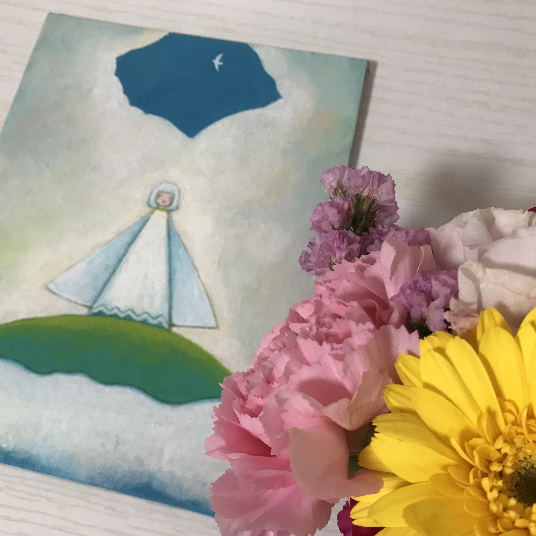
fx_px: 596
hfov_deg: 48.4
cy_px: 273
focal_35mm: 34
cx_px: 260
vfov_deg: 48.4
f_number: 1.8
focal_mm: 3.99
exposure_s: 1/24
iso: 40
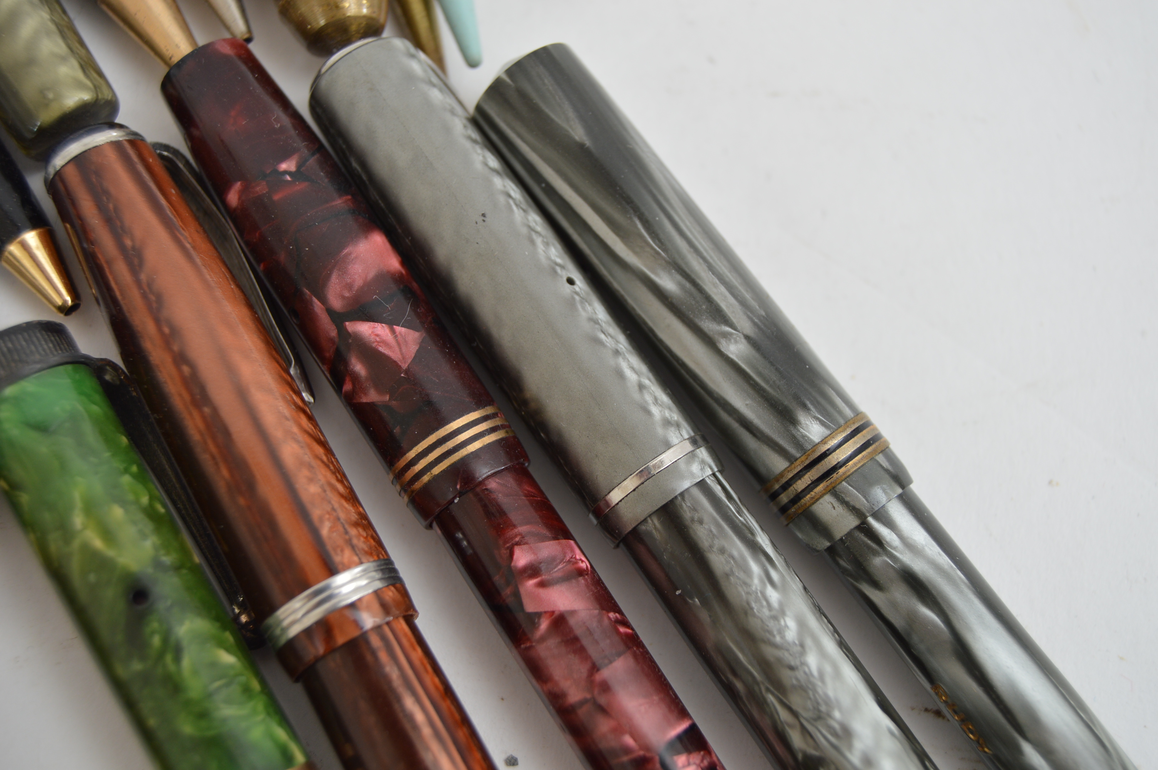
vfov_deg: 26.4
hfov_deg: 38.9
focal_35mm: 51
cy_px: 385
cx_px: 579
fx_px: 1639
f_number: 5
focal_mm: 34
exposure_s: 1/125
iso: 200
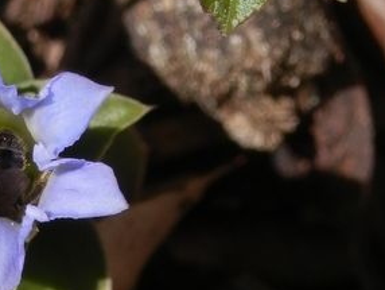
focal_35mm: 324
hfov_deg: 6.1
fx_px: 3607
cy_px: 65
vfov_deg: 4.6
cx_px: 57
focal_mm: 20.9
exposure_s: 1/320
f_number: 5.2
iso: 80
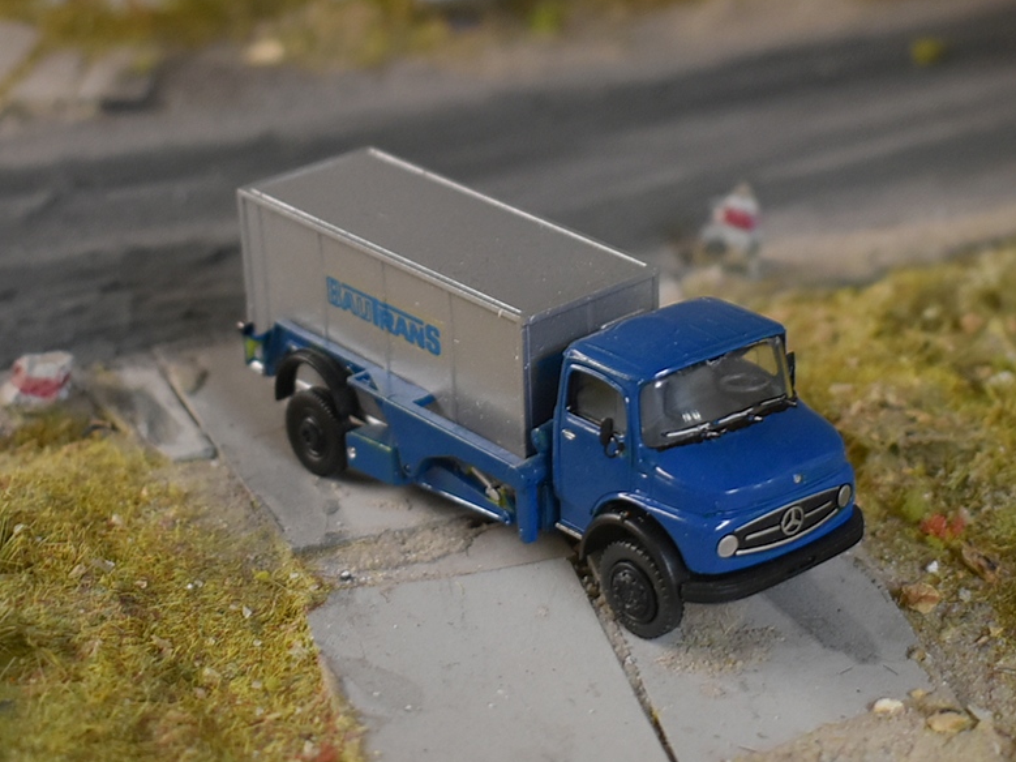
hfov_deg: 46.8
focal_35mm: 40
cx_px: 535
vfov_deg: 35.9
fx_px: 1174
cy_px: 377
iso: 800
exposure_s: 1/125
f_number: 4
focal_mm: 24
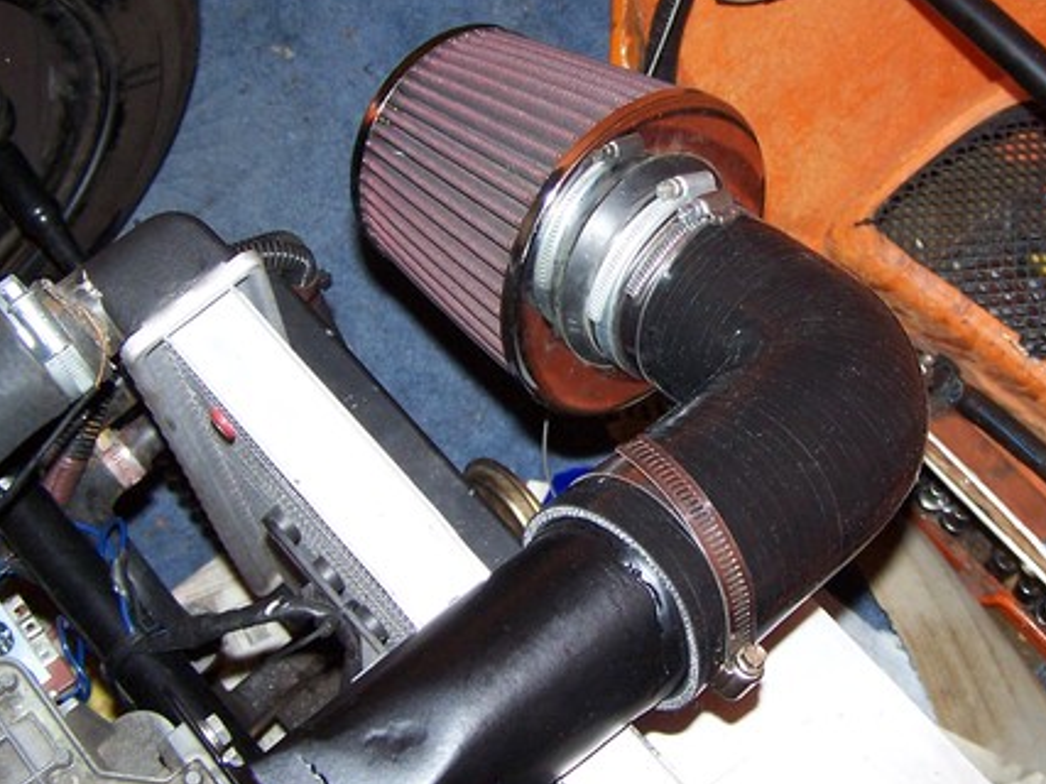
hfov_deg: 33.6
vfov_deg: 25.6
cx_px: 644
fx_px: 1722
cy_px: 301
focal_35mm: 57
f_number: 2.8
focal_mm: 6.3
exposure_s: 1/60
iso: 140
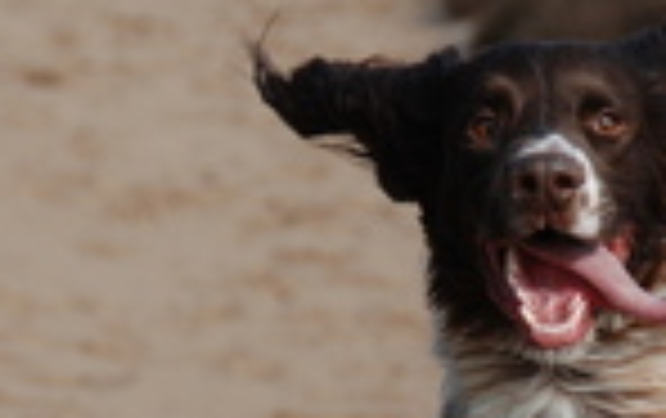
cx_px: 639
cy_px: 530
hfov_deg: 4.6
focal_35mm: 451
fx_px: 8191
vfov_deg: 2.9
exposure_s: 1/800
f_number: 5.3
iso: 200
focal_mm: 95
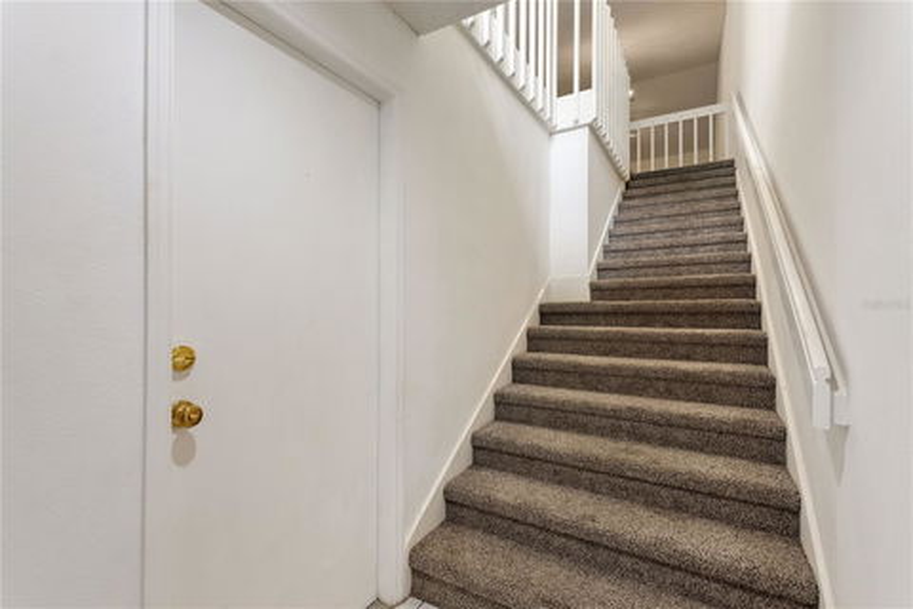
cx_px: 456
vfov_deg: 77.3
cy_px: 304
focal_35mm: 15
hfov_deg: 100.4
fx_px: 380
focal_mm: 10
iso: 400
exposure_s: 1/20
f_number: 4.5
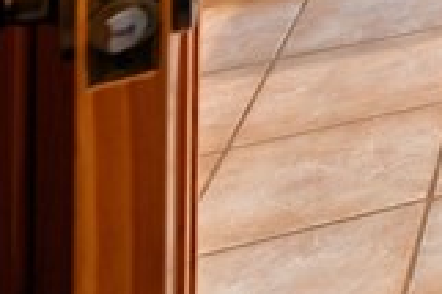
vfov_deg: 9.5
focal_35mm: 108
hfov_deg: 11.1
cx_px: 1348
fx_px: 1325
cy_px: -626
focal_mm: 16
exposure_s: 1/3
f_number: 5.6
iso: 200
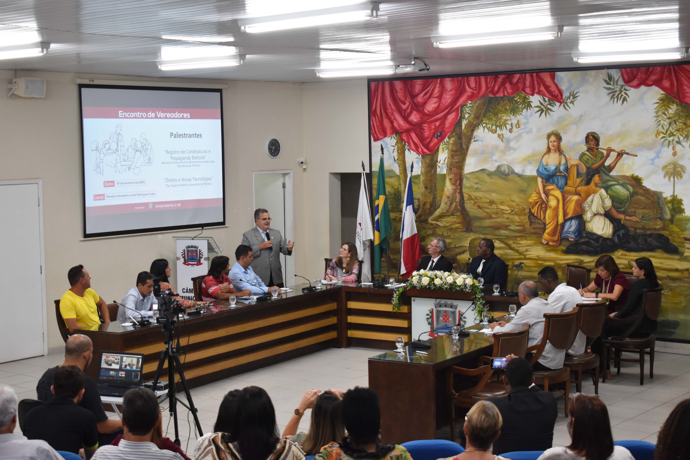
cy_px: 230
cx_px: 345
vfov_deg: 23.8
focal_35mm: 57
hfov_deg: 35.1
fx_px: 1092
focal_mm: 38
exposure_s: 1/60
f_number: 4.8
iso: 1100
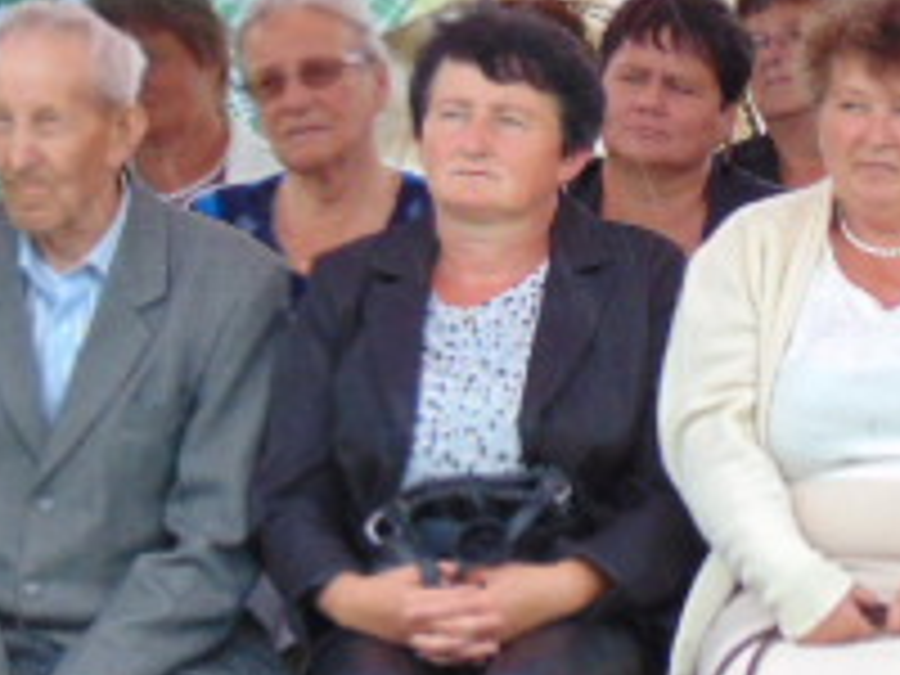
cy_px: 230
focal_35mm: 346
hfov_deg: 5.7
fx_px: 8996
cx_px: 1062
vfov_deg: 4.3
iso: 200
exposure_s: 1/160
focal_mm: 19.4
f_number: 3.9
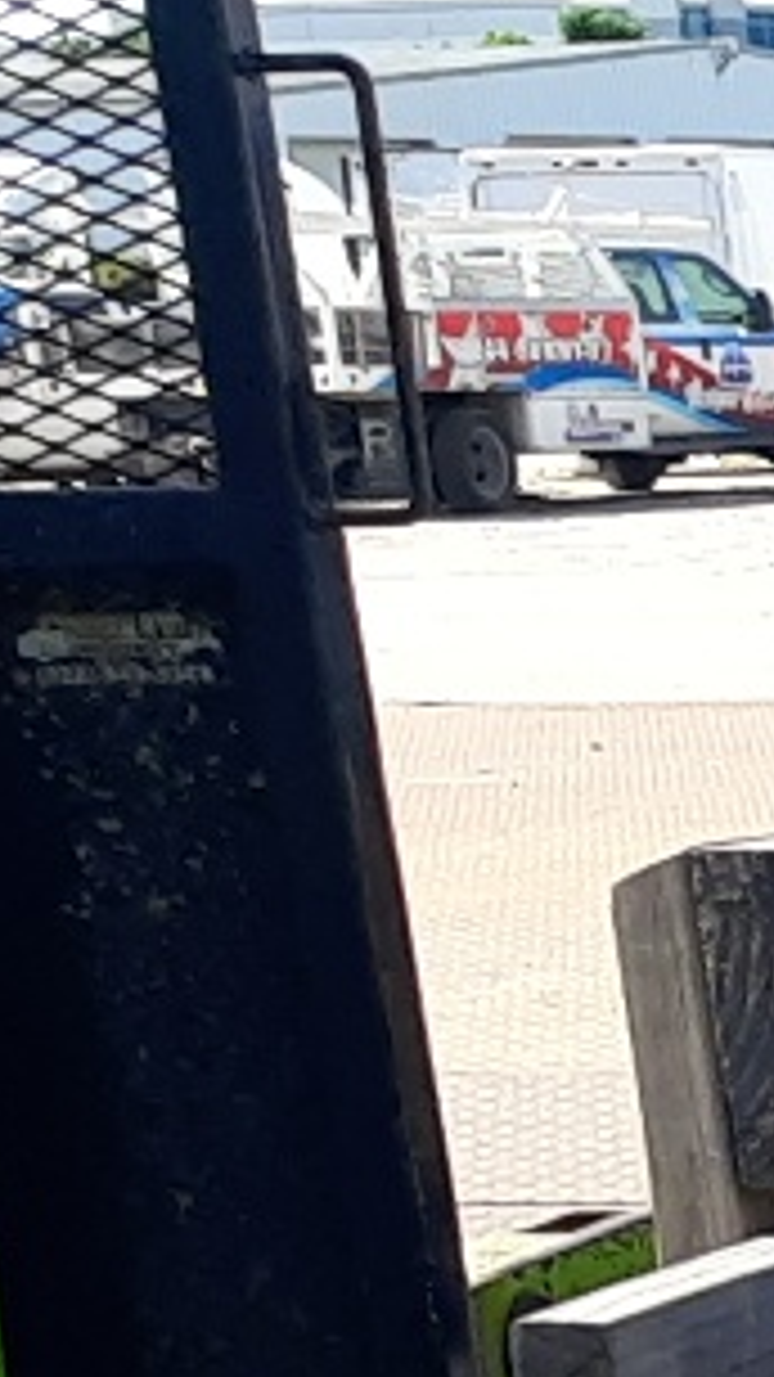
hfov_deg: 6.2
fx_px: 5403
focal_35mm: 148
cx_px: 3510
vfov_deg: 13.9
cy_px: 1872
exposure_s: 1/1000
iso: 40
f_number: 1.7
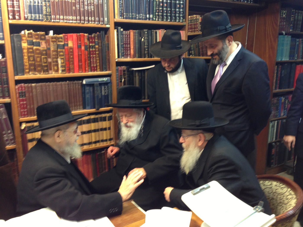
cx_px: 152
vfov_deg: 42.9
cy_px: 114
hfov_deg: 55.4
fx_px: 289
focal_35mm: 33
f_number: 2.4
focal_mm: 4.13
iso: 125
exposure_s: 1/20
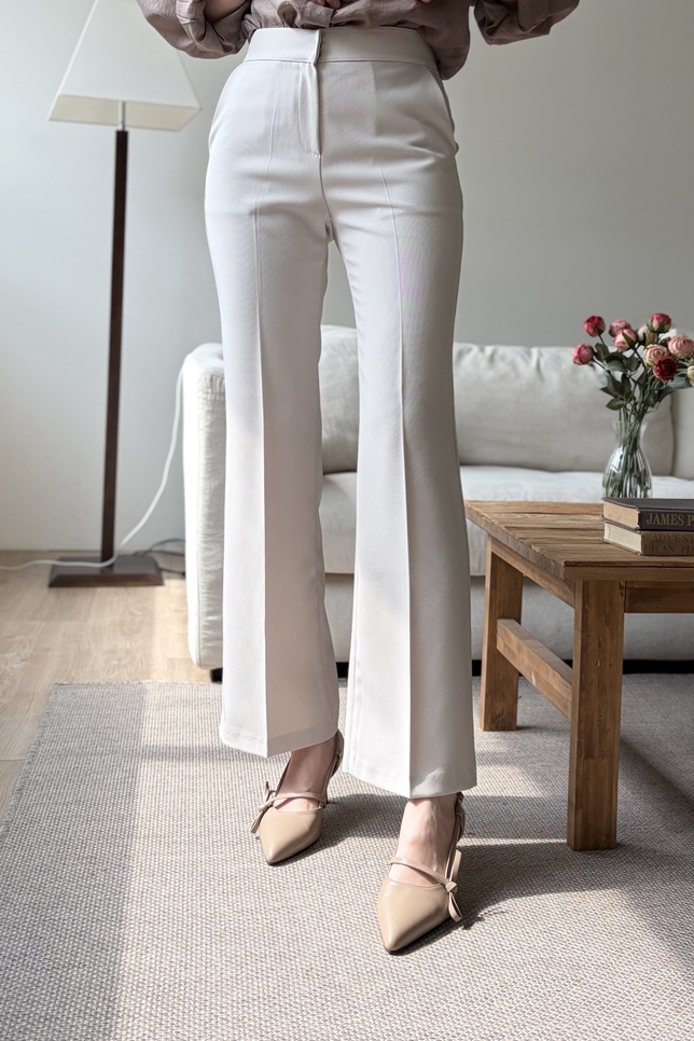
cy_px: 504
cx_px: 332
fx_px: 810
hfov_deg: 46.4
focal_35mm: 28
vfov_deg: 65.5
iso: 50
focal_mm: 5.96
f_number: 1.6
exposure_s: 1/419
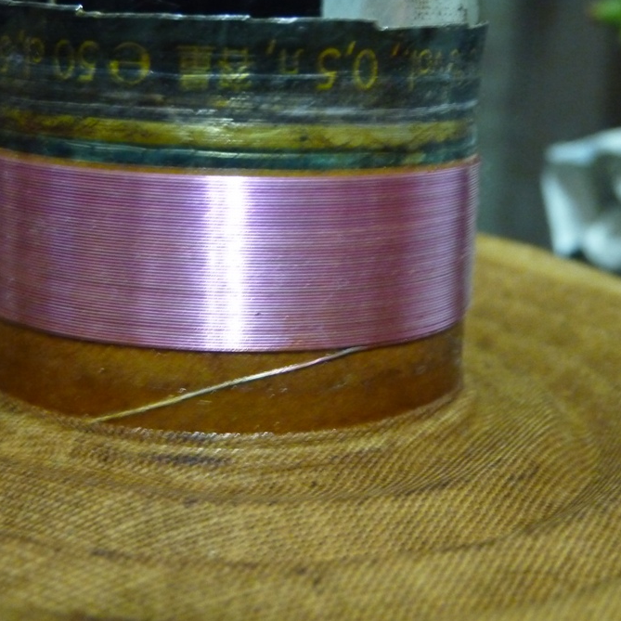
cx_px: 265
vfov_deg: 25.0
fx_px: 1400
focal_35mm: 69
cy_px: 309
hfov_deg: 25.0
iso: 800
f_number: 4.4
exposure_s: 1/10
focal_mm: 9.8
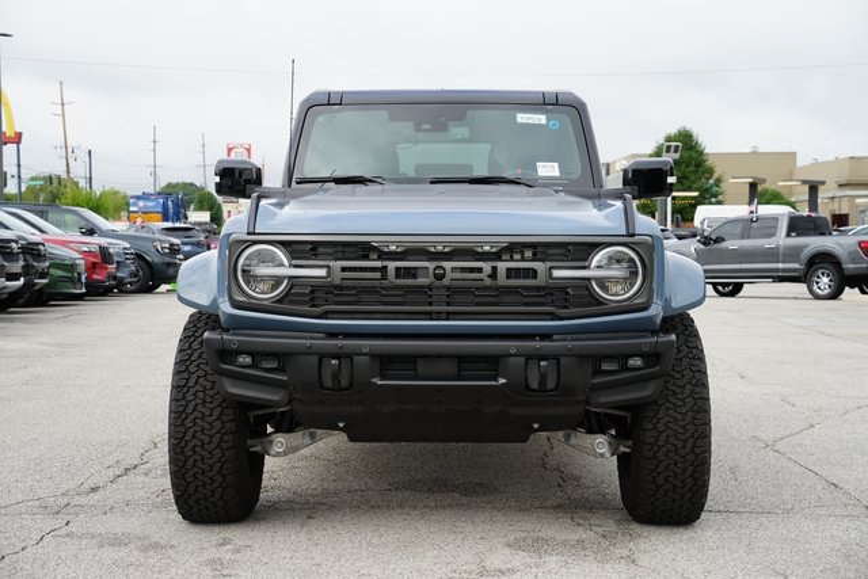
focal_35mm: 62
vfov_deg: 21.9
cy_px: 290
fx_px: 1495
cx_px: 434
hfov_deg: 32.4
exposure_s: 1/100
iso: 100
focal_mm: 62
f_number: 8
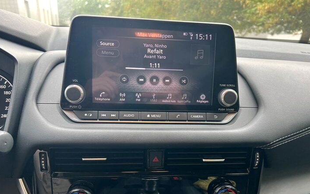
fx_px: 262
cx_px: 165
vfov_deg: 40.4
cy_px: 117
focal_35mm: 31
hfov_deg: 61.2
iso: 80
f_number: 1.5
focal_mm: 5.7
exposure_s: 1/121
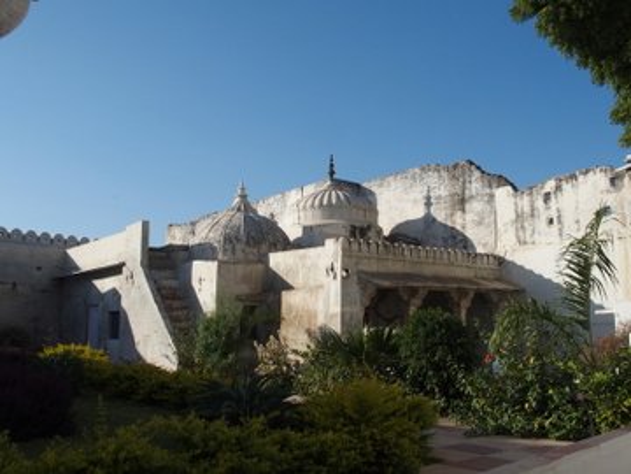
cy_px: 237
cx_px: 316
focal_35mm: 35
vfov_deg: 40.7
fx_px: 638
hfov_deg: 52.6
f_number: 4.5
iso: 100
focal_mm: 7.4
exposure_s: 1/800
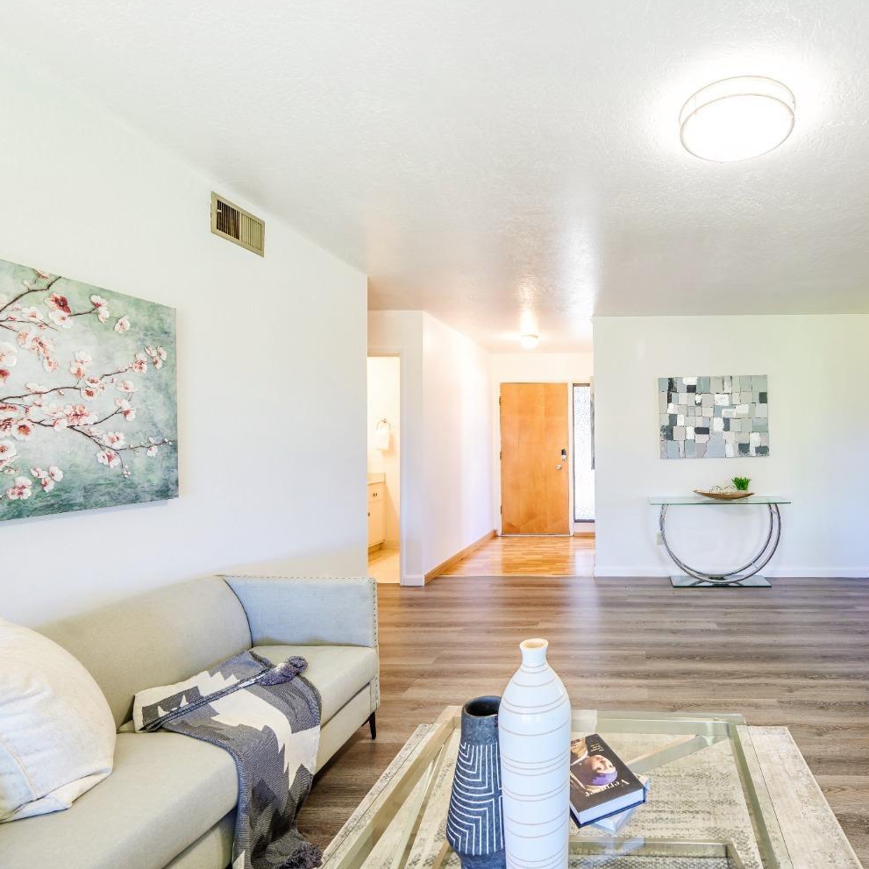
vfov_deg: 80.7
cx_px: 609
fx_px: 511
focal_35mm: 18
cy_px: 433
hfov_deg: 76.9
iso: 100
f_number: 8
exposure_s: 1/2.5
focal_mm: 14
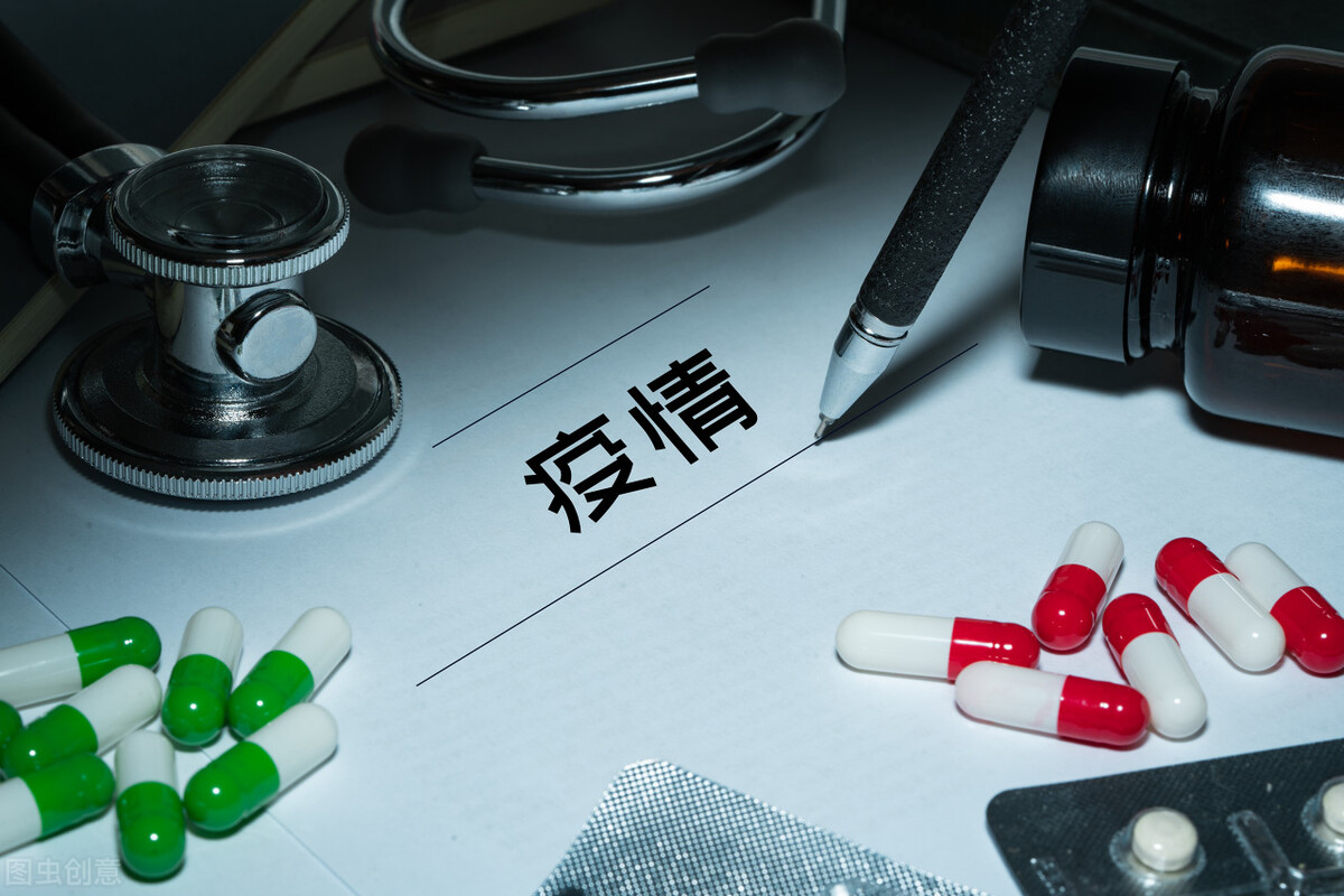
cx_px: 672
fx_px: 3360
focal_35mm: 90
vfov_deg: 15.2
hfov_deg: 22.6
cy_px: 448
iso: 250
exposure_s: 1/250
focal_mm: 90
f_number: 16
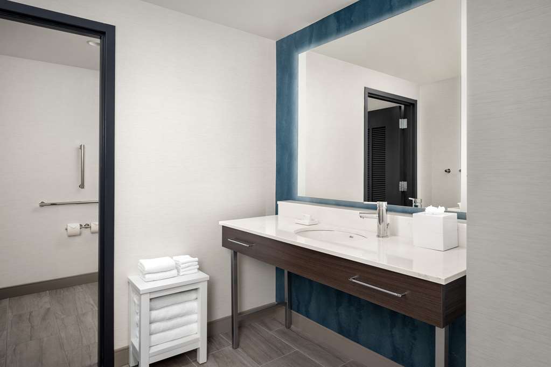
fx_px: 337
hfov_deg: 78.6
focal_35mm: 22
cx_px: 276
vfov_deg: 57.2
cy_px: 184
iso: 400
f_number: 11
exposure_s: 1/60
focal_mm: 22
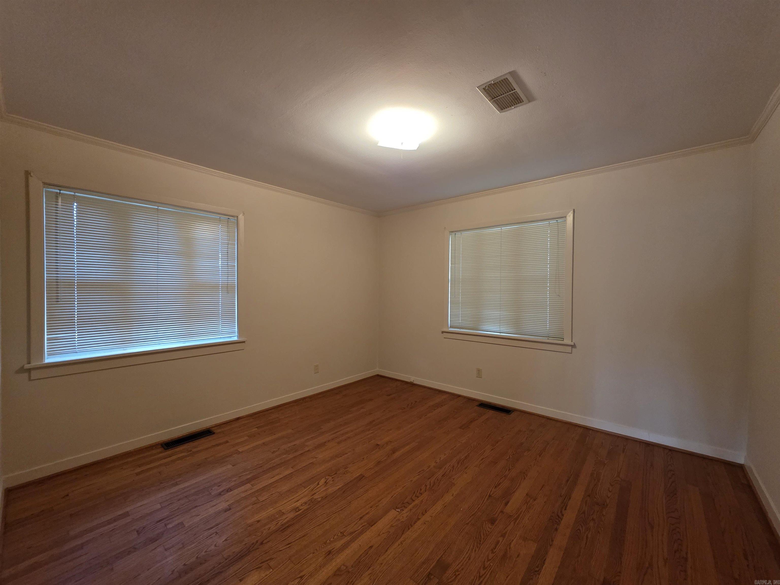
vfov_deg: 89.9
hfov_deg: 106.2
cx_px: 390
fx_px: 293
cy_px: 292
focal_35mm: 13
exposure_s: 1/60
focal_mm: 2.2
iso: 500
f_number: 1.9
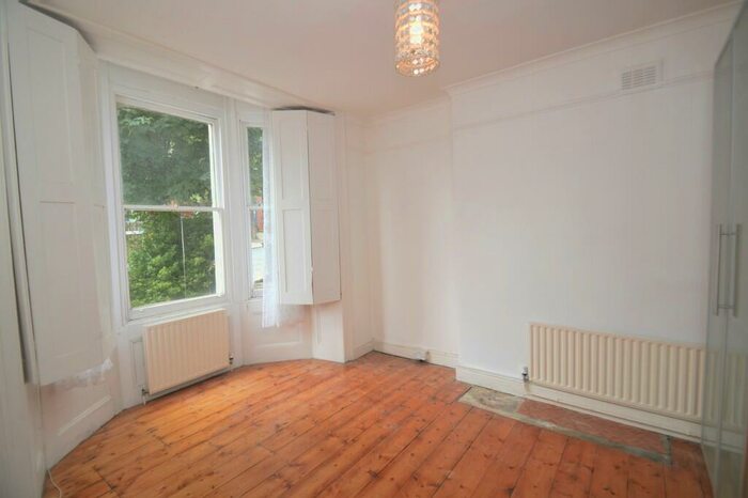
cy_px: 249
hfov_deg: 100.4
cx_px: 374
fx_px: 312
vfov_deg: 77.3
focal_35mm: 15
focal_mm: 10
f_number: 4
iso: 400
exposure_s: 1/60
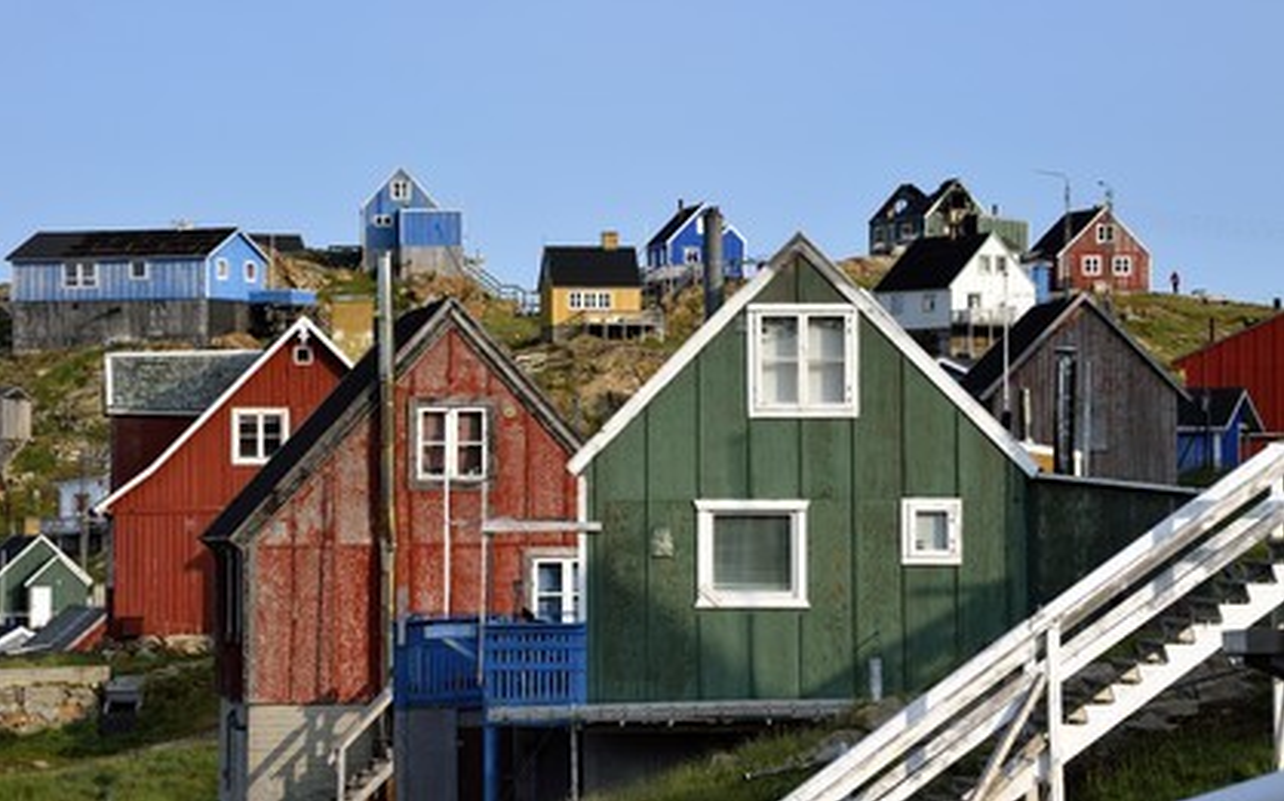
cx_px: 642
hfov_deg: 12.4
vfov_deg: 7.8
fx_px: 5912
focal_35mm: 169
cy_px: 374
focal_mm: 165
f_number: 11
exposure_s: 1/250
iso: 200
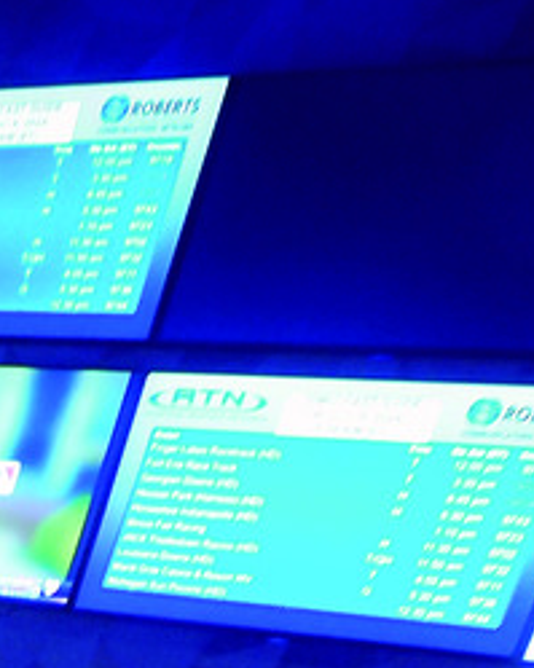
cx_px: -1108
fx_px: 1858
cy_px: 1418
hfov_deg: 10.7
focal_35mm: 94
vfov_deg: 15.4
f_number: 4.5
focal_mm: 8
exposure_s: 1/4
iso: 200
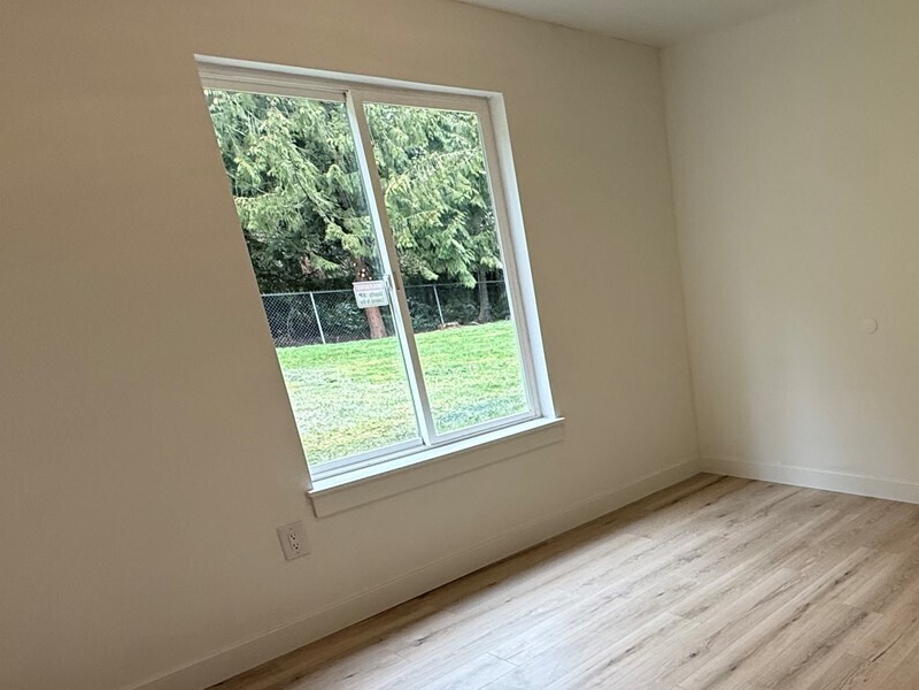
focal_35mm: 28
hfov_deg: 57.9
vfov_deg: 48.4
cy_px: 492
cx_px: 755
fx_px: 743
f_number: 2.2
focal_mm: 2.22
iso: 125
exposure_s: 1/120
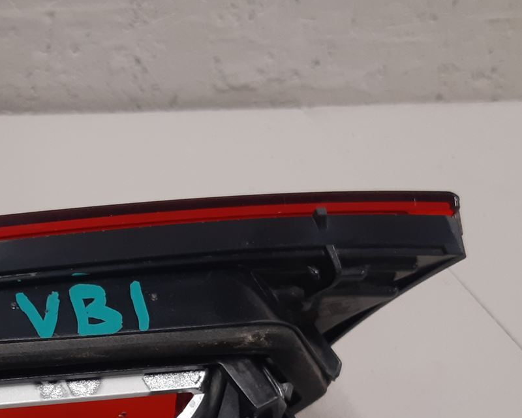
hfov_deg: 28.4
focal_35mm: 65
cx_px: 92
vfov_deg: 22.8
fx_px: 1004
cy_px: 384
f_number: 1.7
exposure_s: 1/50
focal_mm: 3.93
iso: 125
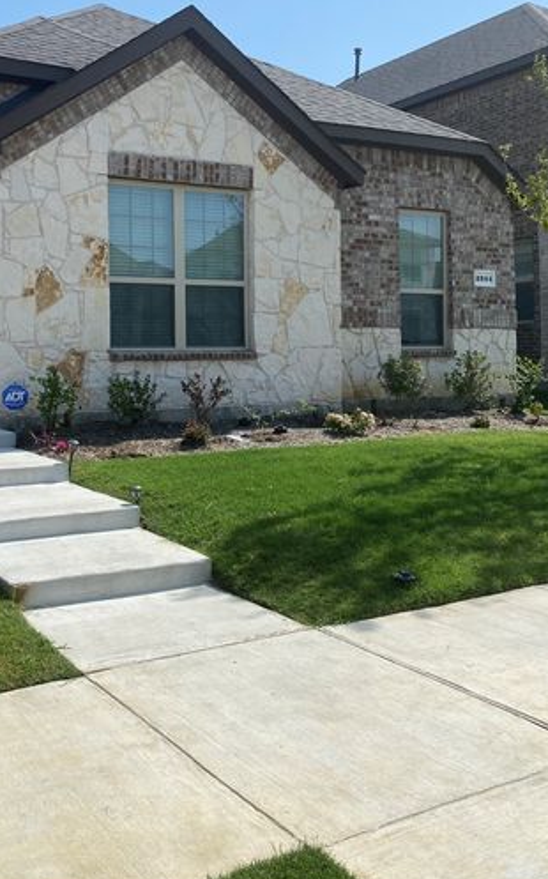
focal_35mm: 37
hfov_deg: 33.9
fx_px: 885
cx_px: 156
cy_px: 358
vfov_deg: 52.5
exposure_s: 1/4444
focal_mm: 4.25
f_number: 1.8
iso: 32
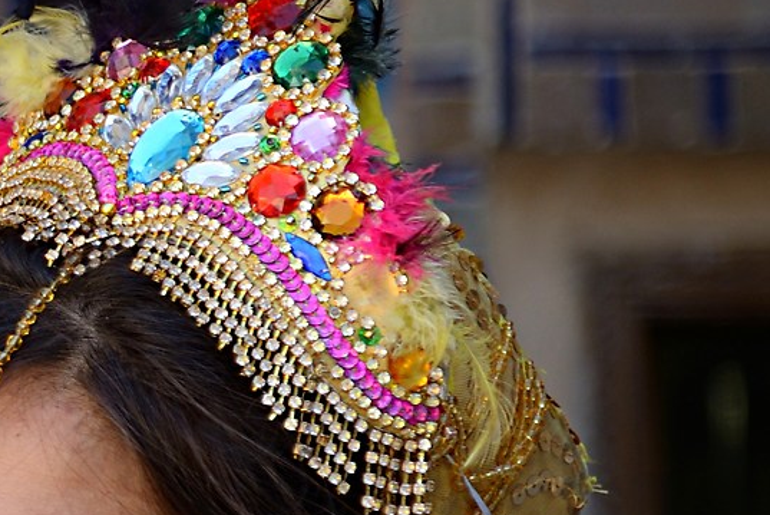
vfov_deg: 2.6
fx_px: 11473
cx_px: -922
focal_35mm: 536
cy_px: 535
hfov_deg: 3.8
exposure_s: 1/125
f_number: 4
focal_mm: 120
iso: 100
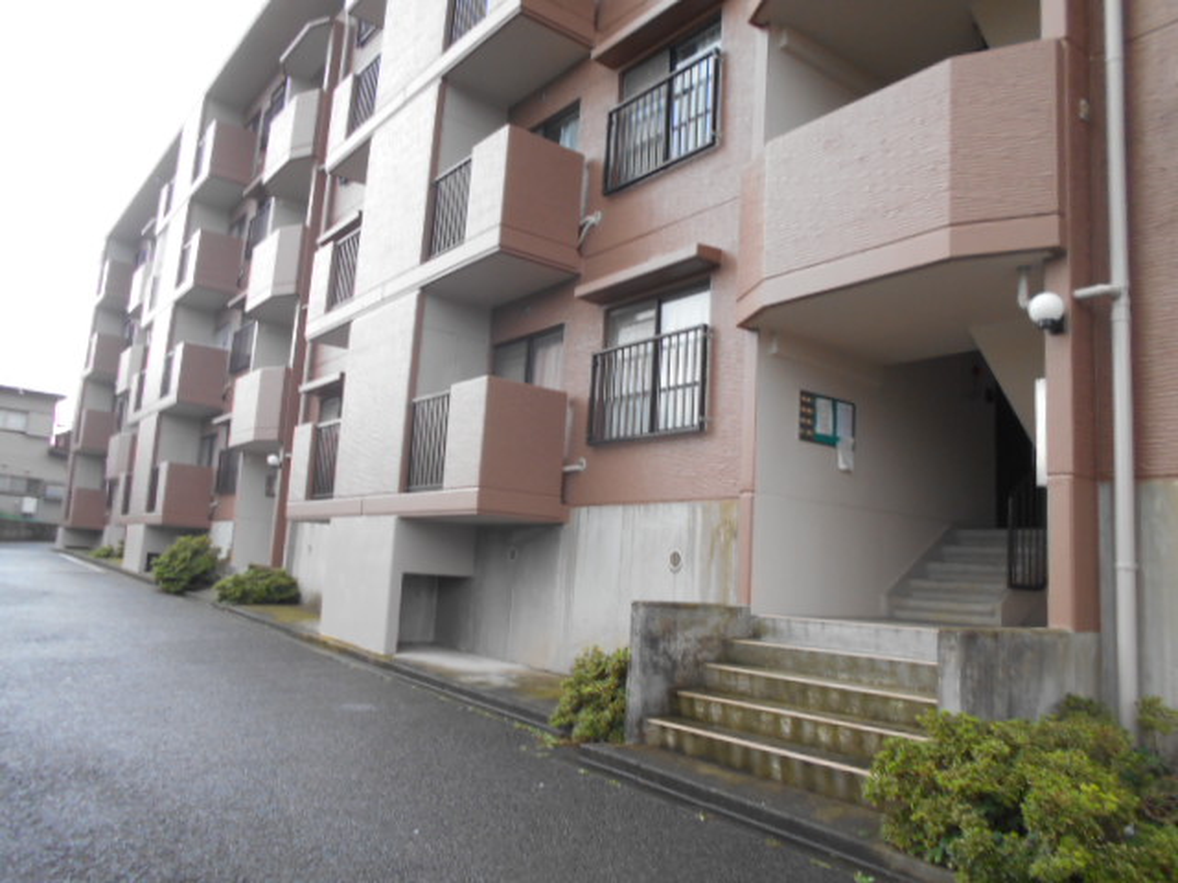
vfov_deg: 53.1
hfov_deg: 67.3
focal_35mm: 26
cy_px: 442
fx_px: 885
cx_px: 589
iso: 140
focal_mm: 4.6
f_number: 3.2
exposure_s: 1/30
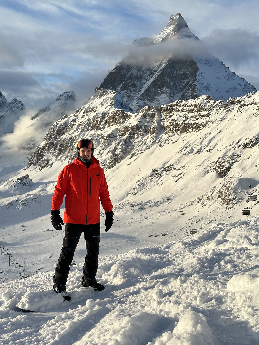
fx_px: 479
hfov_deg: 30.3
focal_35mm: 48
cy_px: 172
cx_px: 130
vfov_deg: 39.7
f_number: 1.78
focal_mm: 6.86
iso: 64
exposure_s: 1/3257
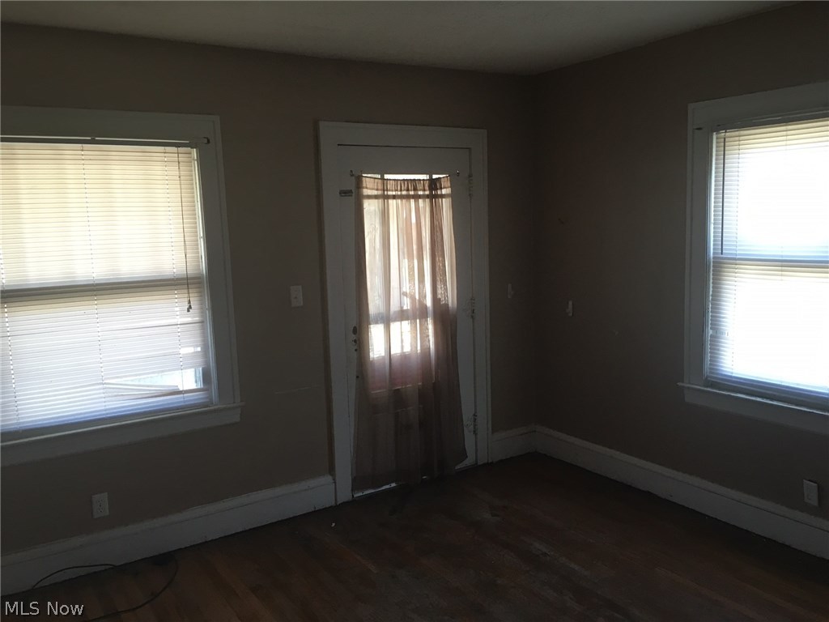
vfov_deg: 48.2
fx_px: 695
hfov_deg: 61.7
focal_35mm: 29
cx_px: 414
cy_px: 311
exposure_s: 1/30
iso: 40
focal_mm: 4.15
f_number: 2.2
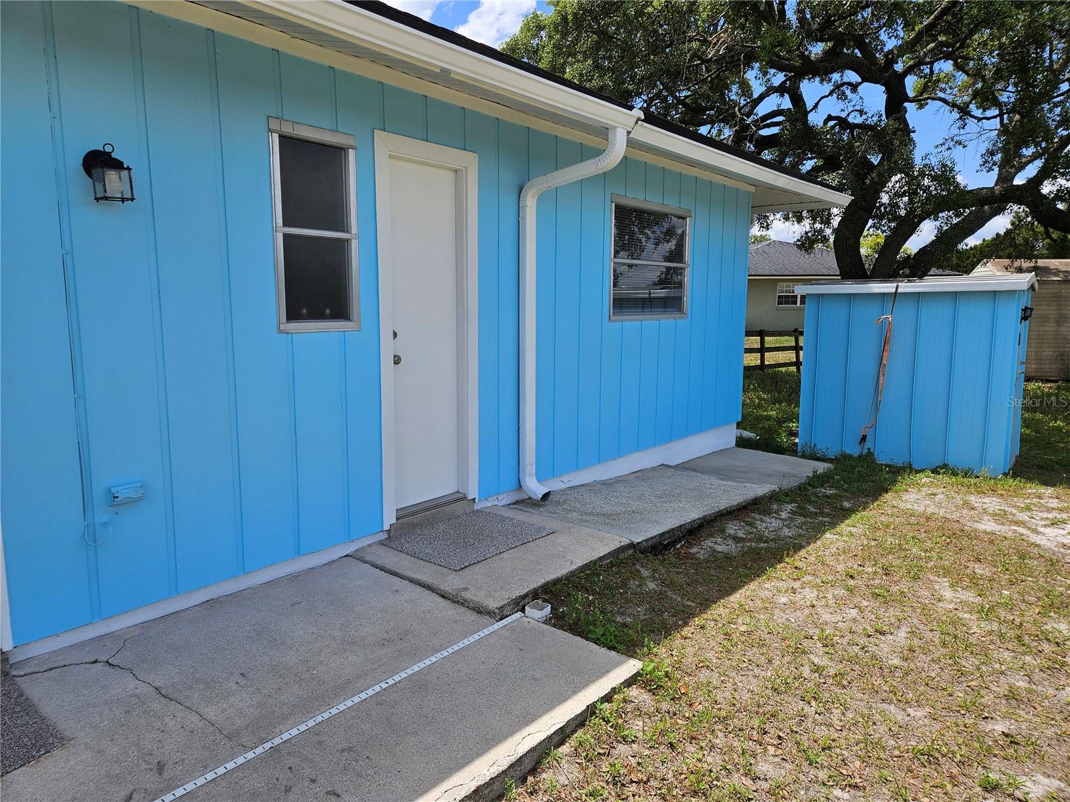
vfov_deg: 58.9
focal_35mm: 23
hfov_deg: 73.9
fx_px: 711
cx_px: 535
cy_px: 401
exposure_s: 1/1728
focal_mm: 5.4
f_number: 1.8
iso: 25
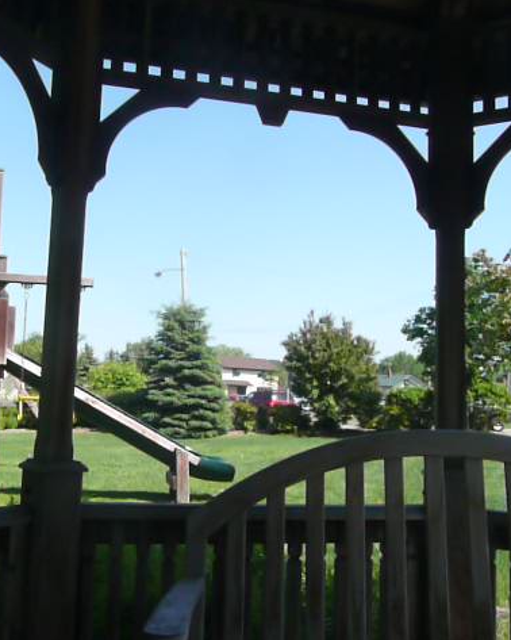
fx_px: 700
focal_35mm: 37
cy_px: 321
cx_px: 180
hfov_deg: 39.7
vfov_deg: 49.1
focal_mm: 4.6
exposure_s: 1/500
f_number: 8
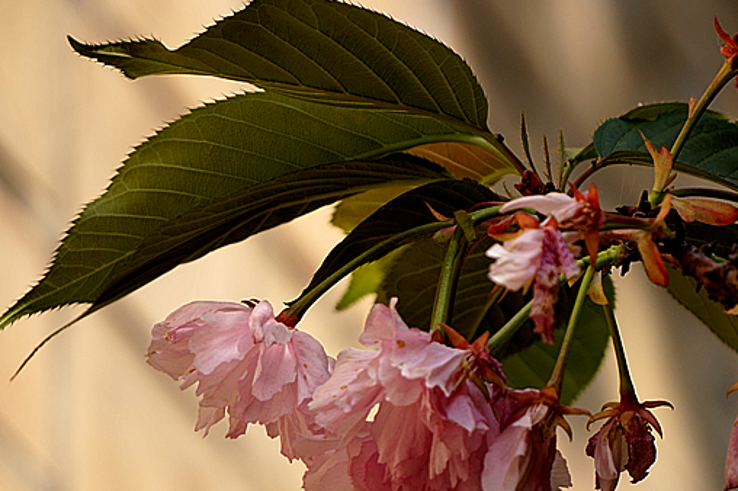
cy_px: 346
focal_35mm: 444
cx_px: 497
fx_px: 9096
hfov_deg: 4.6
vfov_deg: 3.1
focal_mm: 188
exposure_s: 1/320
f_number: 6.3
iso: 100
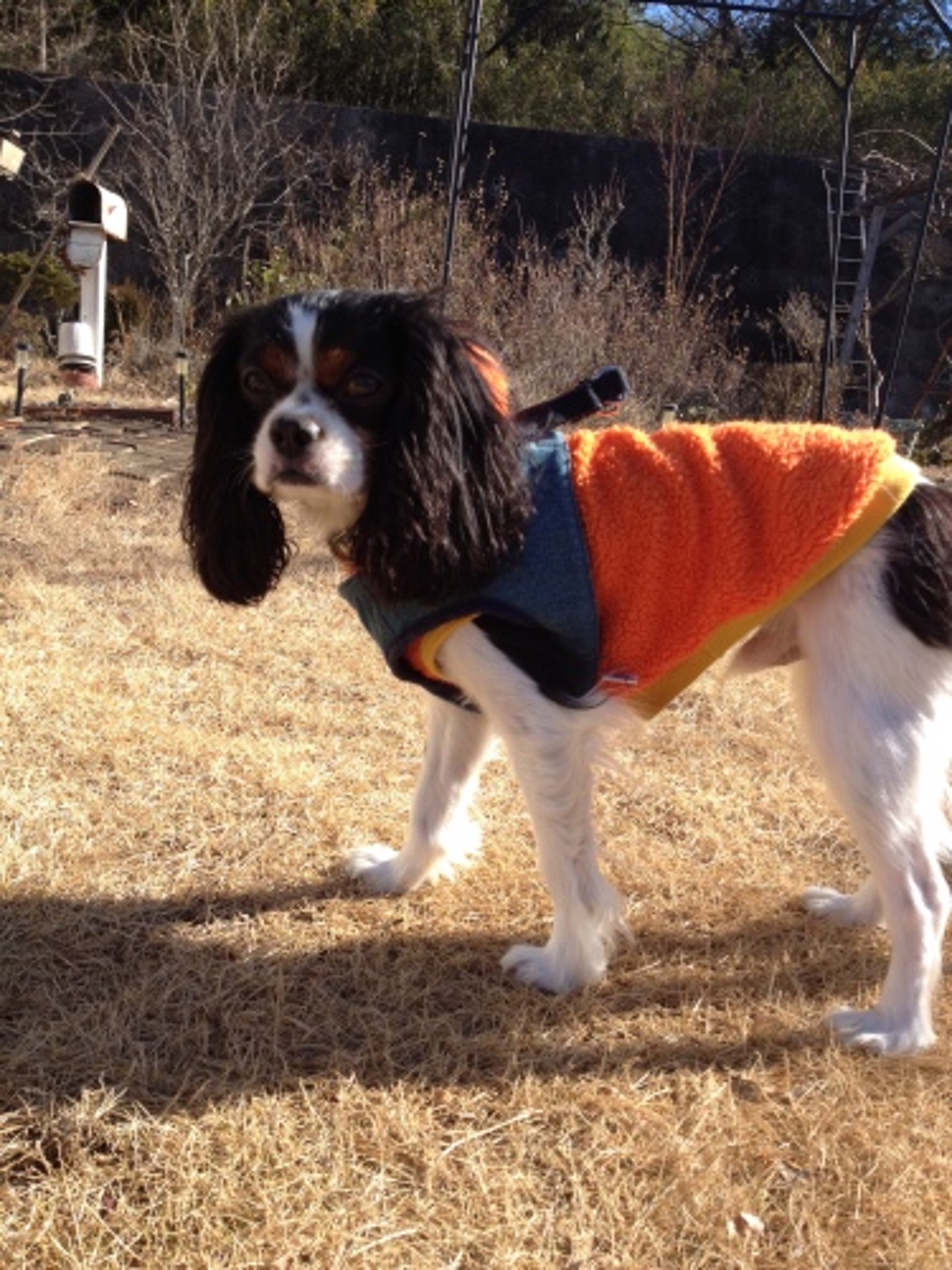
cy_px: 635
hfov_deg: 40.7
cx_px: 476
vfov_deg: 52.6
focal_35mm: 35
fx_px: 1283
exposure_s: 1/812
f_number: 2.4
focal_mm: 4.28
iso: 50
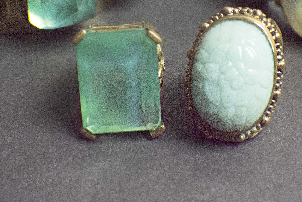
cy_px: 11
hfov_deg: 18.6
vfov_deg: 12.3
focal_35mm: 110
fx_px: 923
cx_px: 177
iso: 3200
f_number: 4.8
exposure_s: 1/200
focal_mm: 32
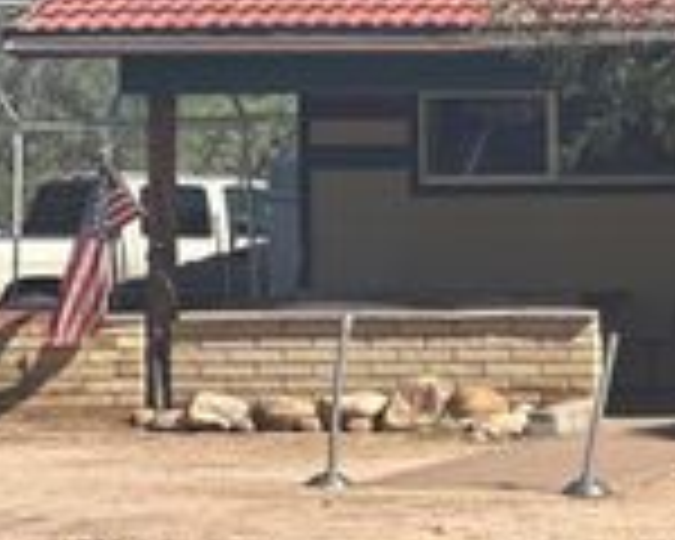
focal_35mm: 251
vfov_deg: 6.2
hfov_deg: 7.5
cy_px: 259
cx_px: 1112
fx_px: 5014
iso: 32
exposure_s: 1/664
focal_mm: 9
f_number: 2.8
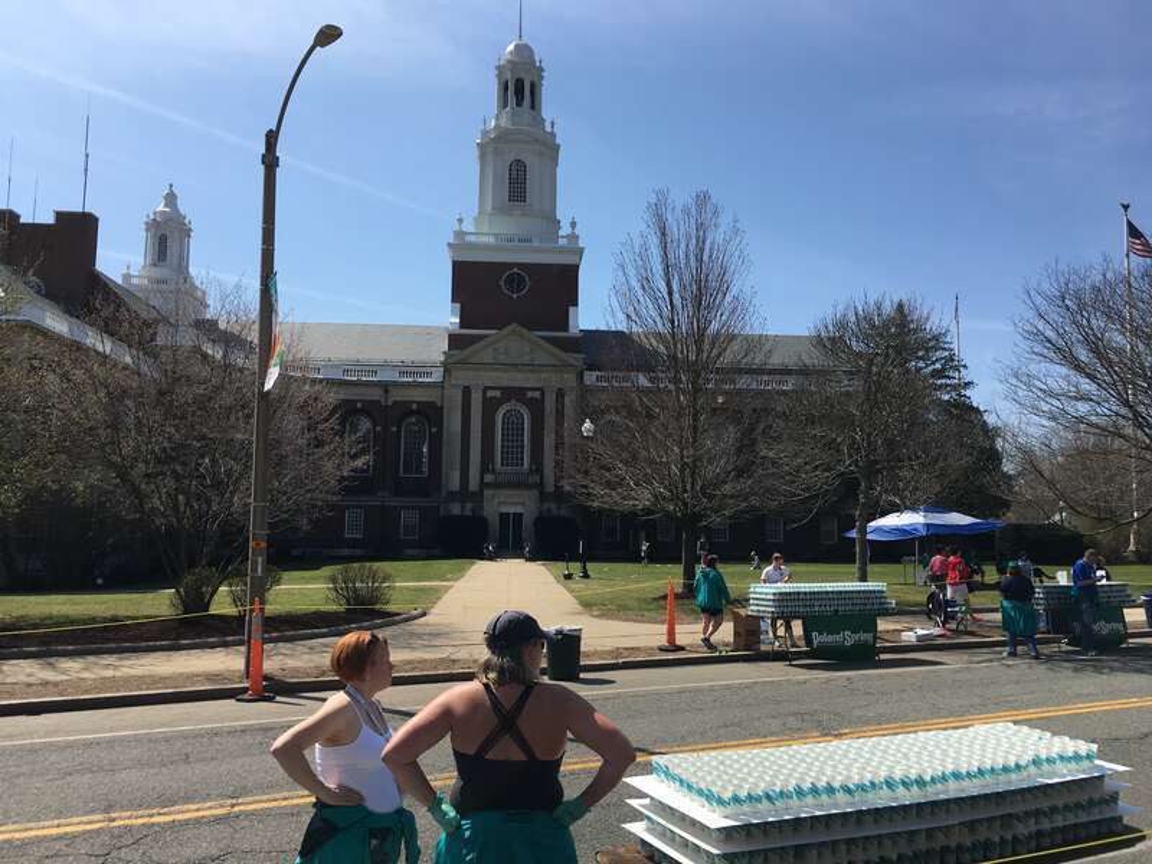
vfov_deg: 48.2
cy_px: 432
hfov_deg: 61.7
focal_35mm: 29
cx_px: 576
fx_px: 965
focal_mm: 4.15
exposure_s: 1/1876
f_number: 2.2
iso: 25
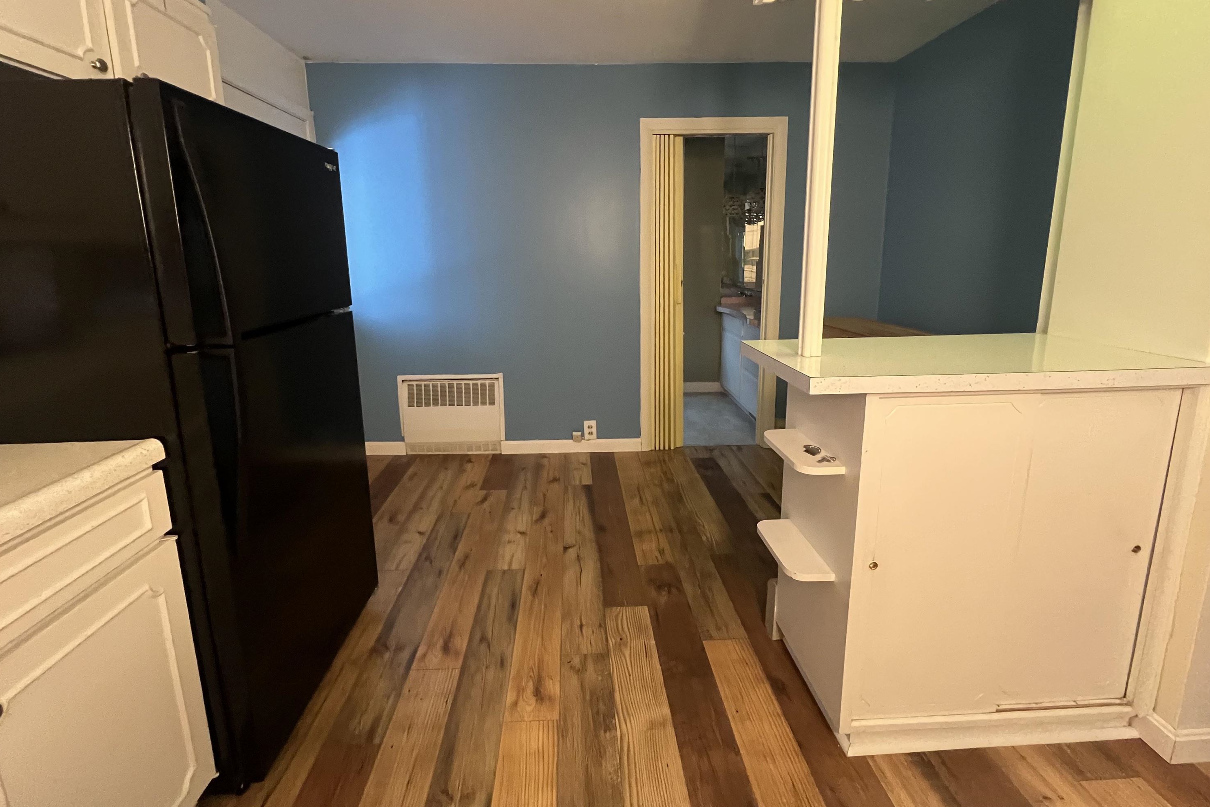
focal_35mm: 14
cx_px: 589
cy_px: 339
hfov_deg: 104.2
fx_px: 471
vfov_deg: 80.6
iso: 800
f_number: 1.8
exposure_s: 1/60
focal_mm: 1.57
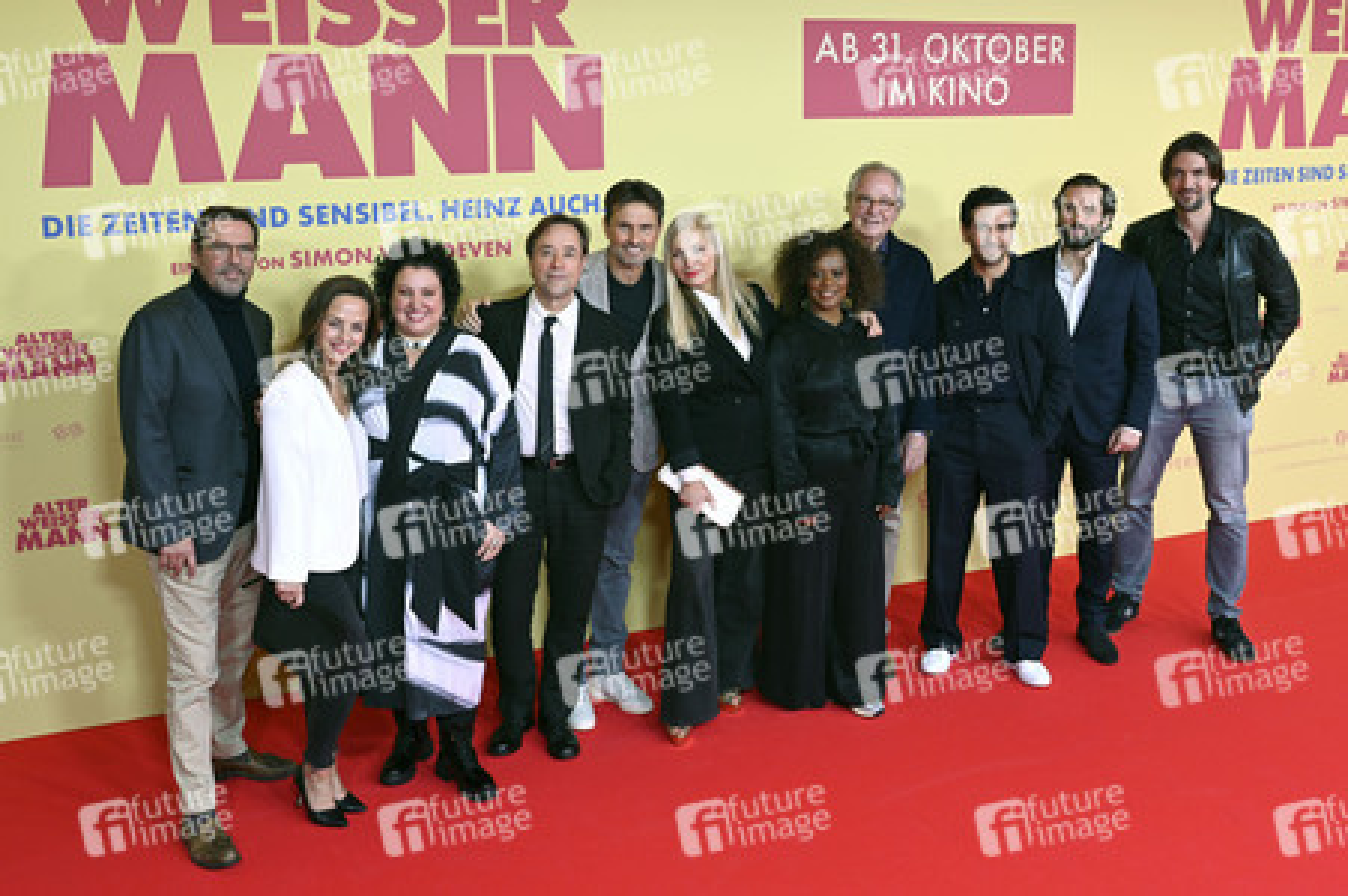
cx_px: 674
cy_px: 448
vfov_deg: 38.8
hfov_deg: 55.8
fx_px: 1272
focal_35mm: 34
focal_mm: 34
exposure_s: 1/160
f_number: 5.6
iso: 400
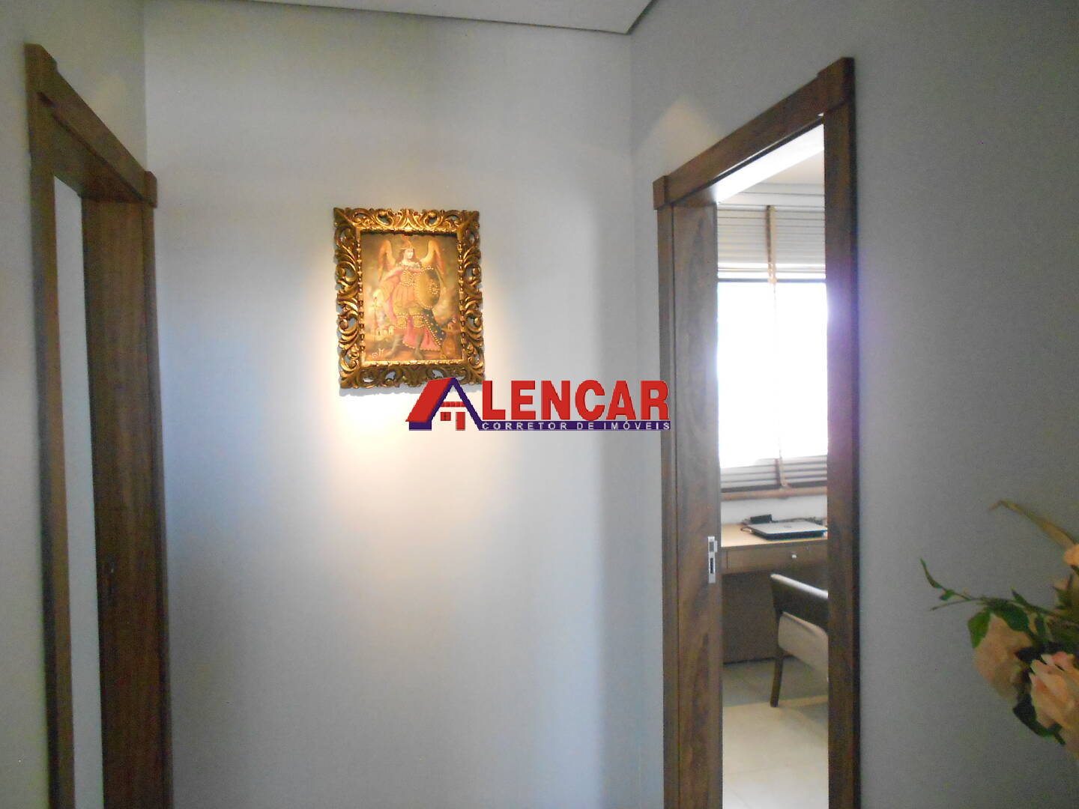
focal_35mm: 26
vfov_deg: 53.1
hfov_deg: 67.3
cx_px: 540
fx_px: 810
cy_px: 404
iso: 800
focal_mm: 4.6
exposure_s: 1/80
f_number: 3.2
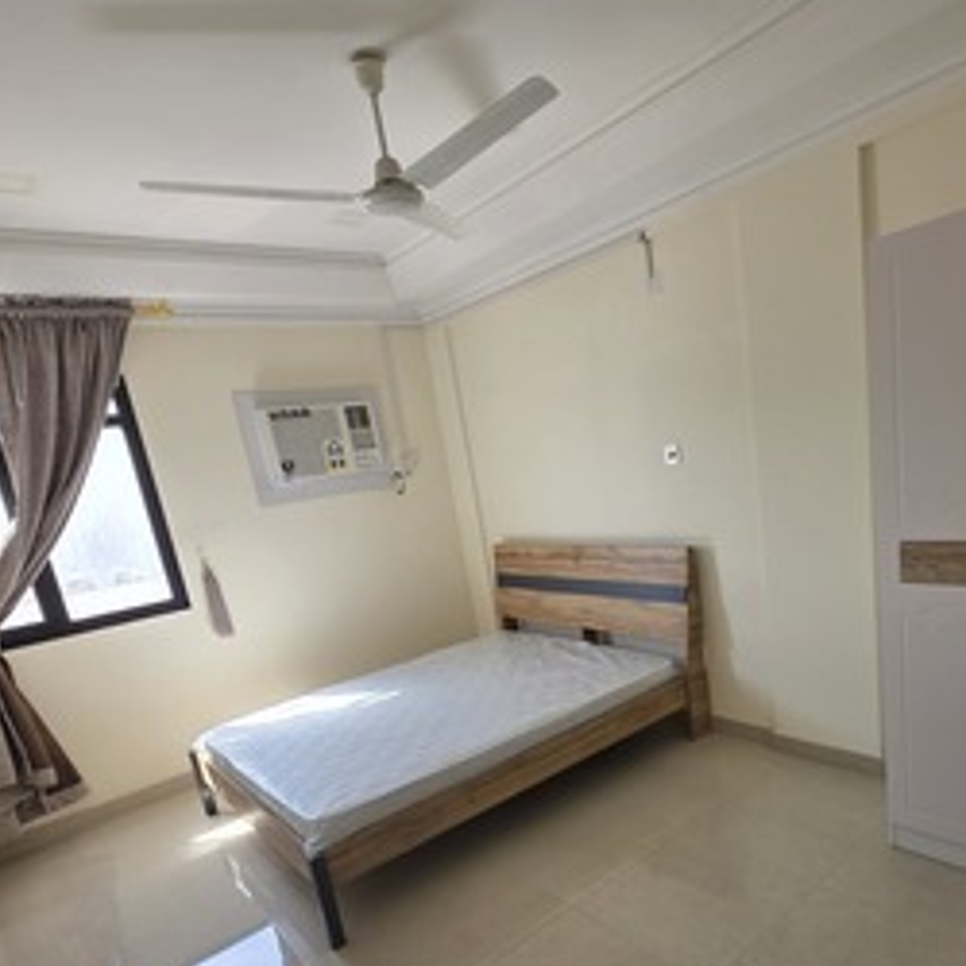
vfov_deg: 70.4
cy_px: 632
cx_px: 589
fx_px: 663
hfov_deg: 71.2
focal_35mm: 21
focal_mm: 2.2
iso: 50
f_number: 1.9
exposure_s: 1/100
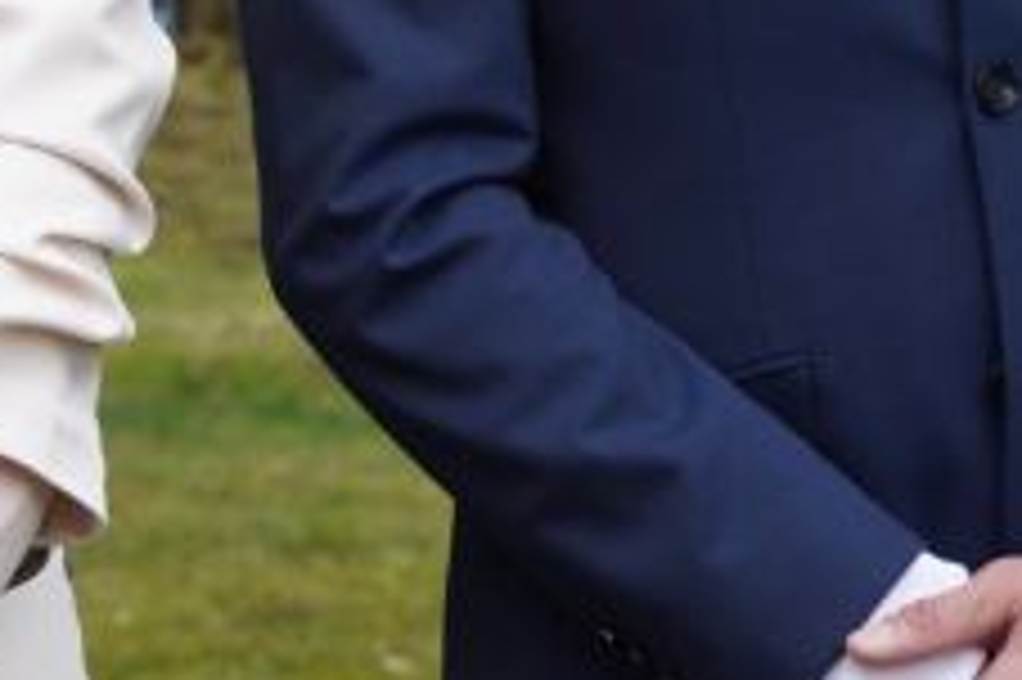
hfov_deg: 7.4
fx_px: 7489
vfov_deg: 5.2
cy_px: 281
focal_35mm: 264
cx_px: -1139
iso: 100
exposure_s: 1/100
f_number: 6.3
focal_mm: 46
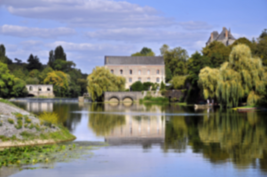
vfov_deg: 14.7
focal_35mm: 93
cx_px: 134
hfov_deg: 21.9
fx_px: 689
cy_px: 88
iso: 200
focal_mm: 62
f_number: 7.1
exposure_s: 1/800
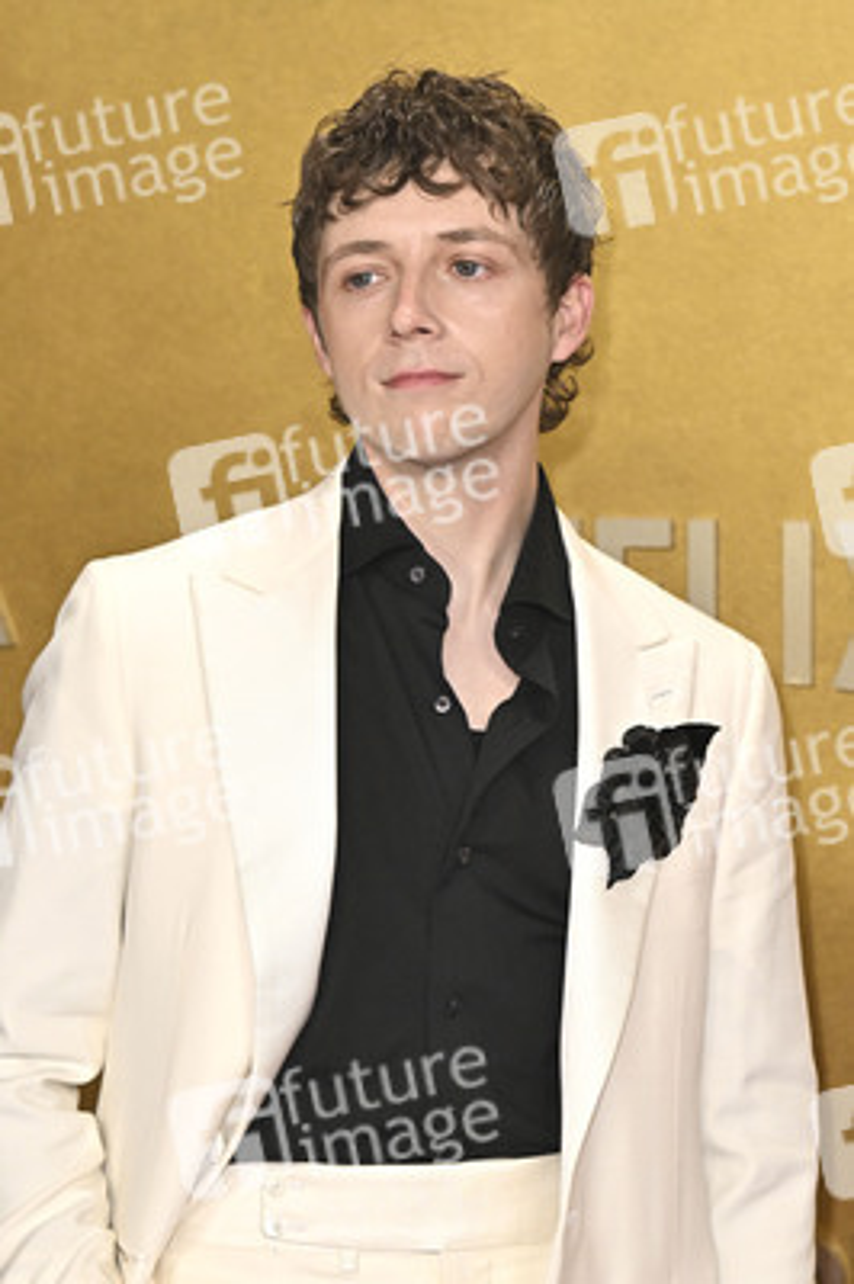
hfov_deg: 9.7
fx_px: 5026
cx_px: 427
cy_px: 642
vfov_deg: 14.6
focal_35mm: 141
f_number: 5.6
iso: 2500
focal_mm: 94
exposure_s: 1/320
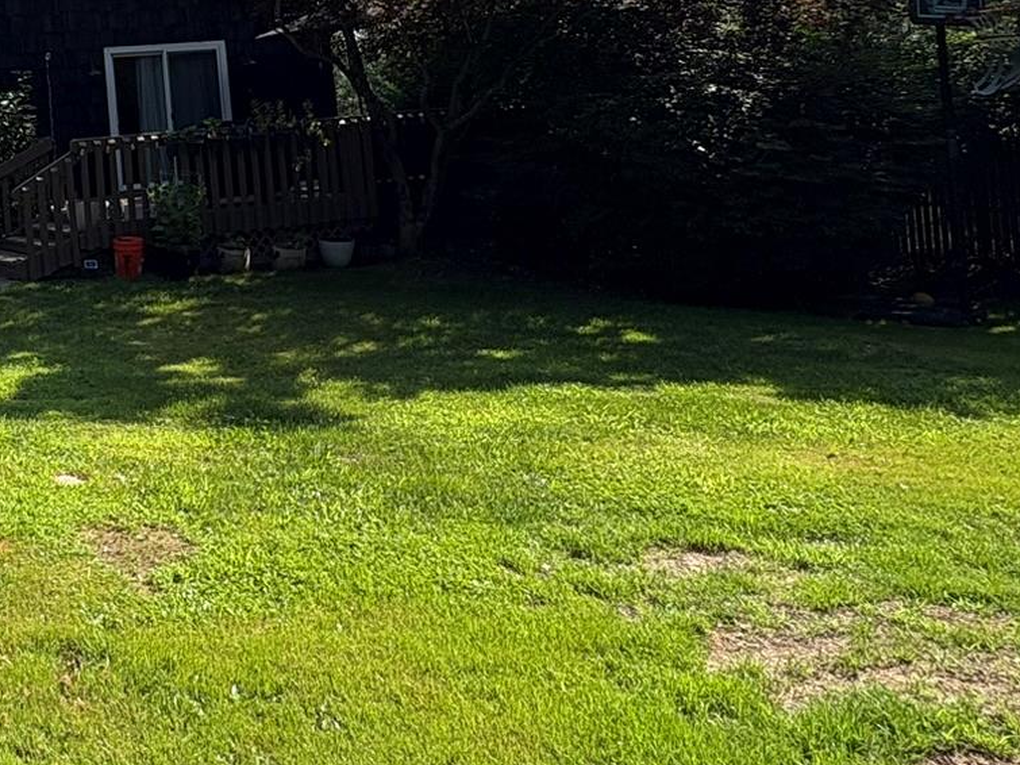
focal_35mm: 38
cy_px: 76
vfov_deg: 35.5
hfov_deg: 42.2
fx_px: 1120
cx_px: -5
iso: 50
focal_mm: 2.22
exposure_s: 1/1217
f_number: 2.2
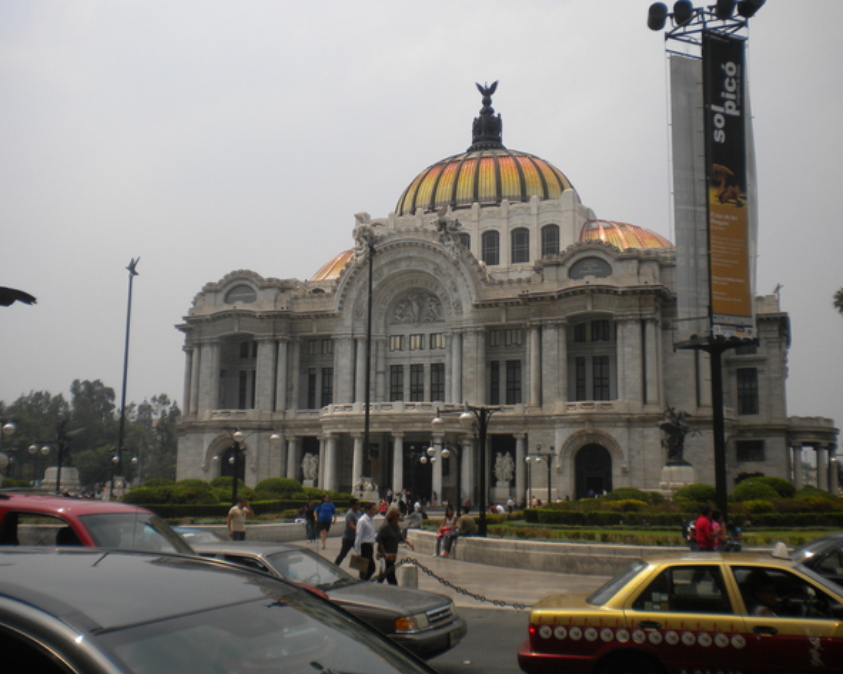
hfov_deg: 49.1
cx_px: 415
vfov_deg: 40.1
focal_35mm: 37
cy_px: 339
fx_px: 923
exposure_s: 1/1000
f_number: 4.6
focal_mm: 6.3
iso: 80
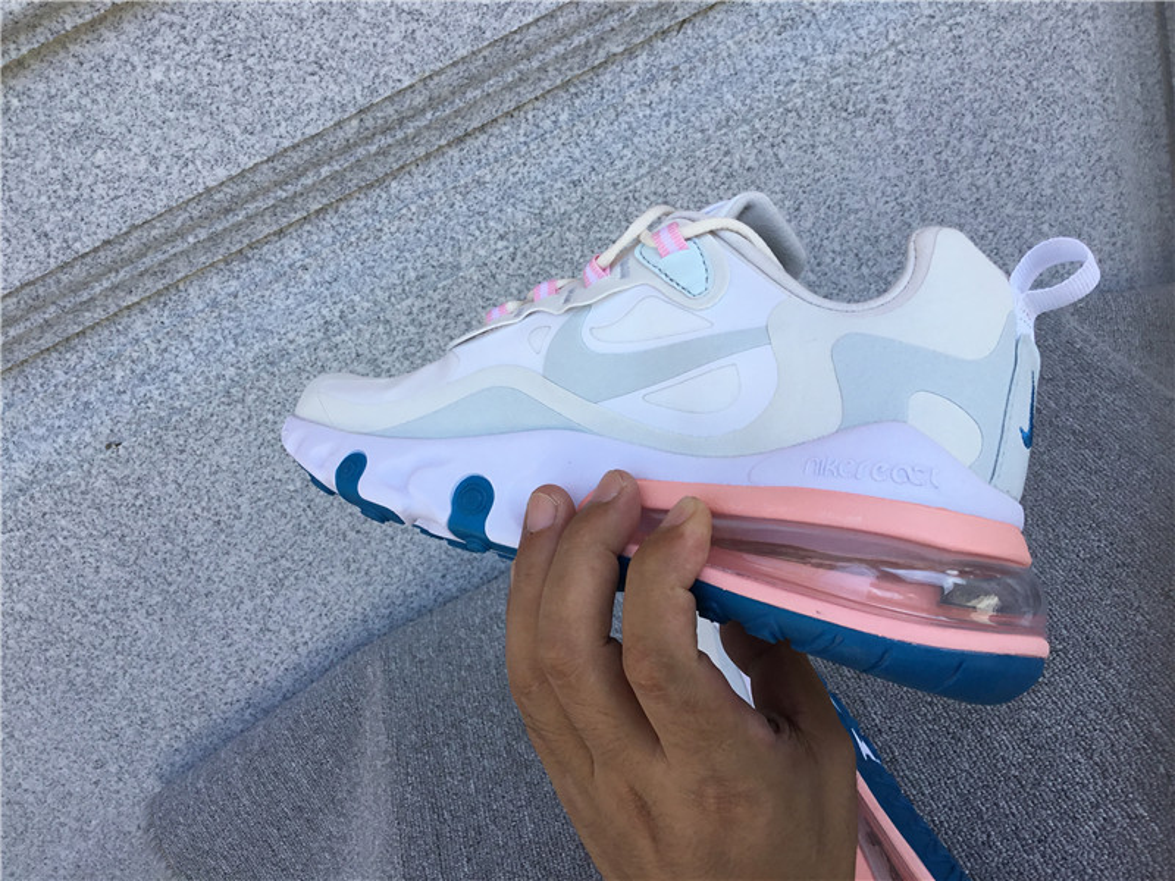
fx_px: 1052
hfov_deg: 58.4
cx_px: 588
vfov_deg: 45.4
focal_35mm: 31
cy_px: 440
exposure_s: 1/460
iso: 25
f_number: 2.4
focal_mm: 3.3
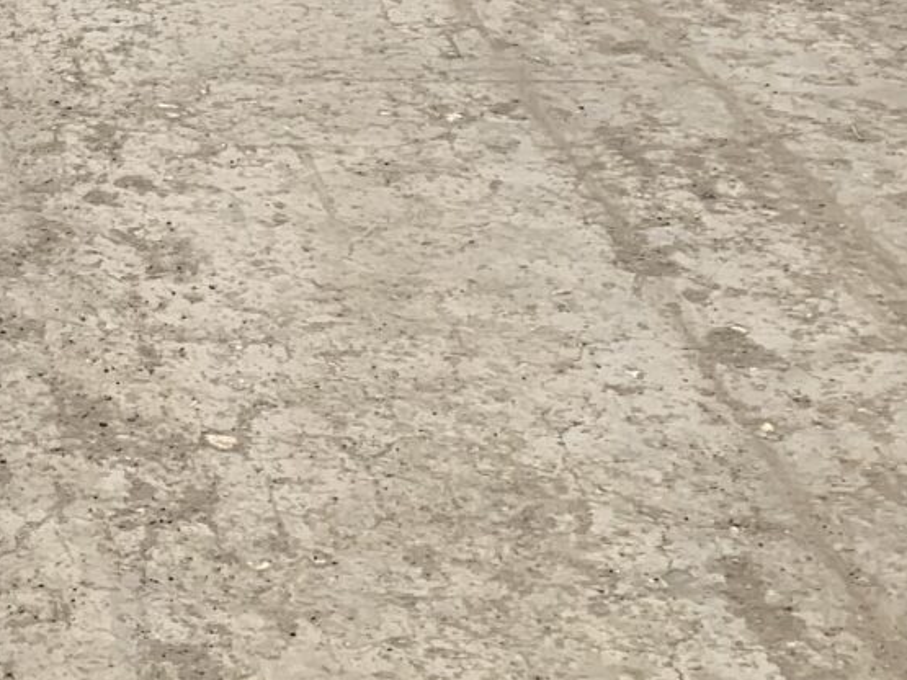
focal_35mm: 96
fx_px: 2515
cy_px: -327
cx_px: -175
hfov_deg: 19.3
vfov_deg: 14.4
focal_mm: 4.25
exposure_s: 1/4274
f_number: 1.8
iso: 25
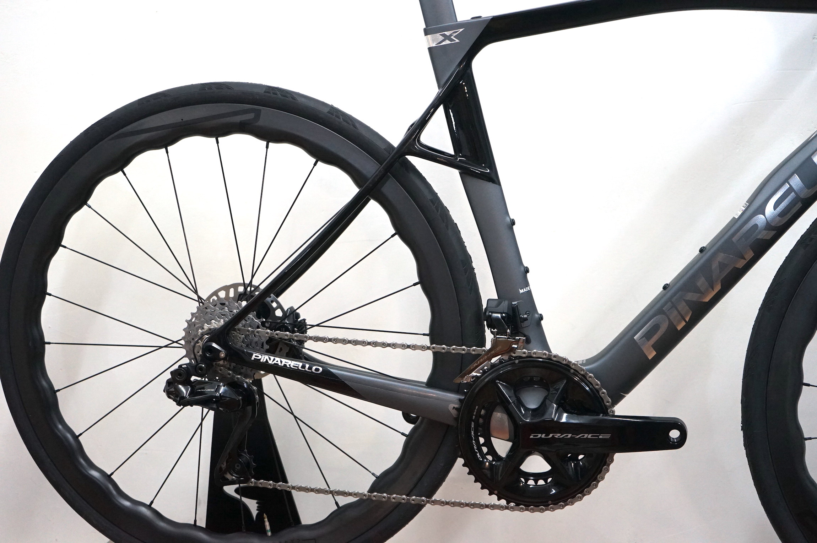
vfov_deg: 28.0
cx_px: 408
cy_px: 272
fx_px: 1088
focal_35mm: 48
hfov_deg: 41.1
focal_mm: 48
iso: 2500
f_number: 4.5
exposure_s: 1/160
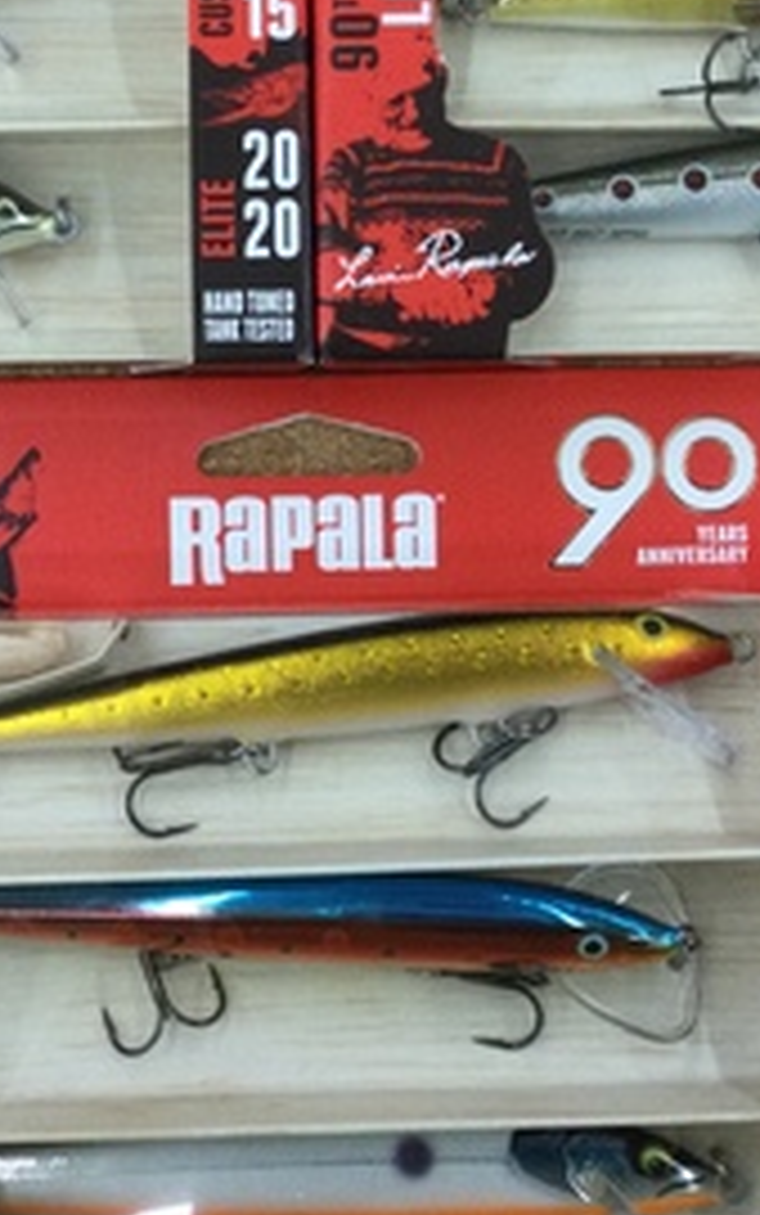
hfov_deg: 17.9
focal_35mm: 73
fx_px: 2417
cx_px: 315
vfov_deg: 28.0
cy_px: 400
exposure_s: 1/30
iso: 32
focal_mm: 3.3
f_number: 2.4
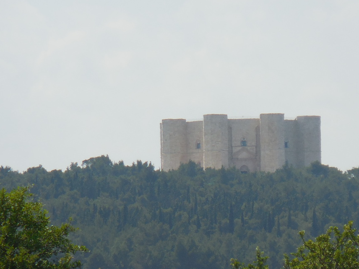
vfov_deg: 2.7
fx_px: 5818
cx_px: 226
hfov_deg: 3.5
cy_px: 146
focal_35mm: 561
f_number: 6.3
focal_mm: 54
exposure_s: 1/640
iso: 125
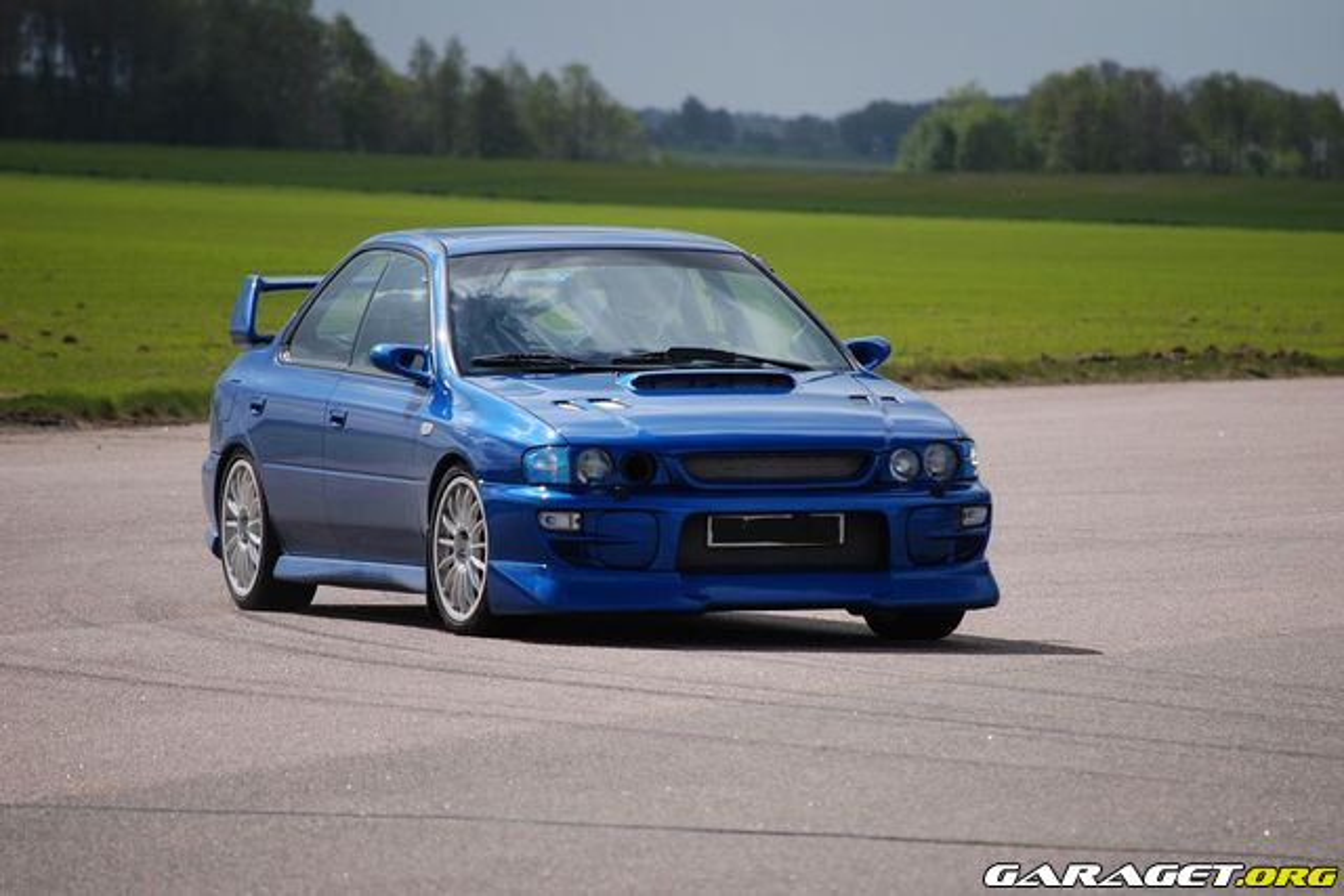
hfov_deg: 6.9
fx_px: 11202
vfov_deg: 4.6
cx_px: 672
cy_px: 448
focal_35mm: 300
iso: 200
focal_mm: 200
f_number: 5.6
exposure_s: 1/1000
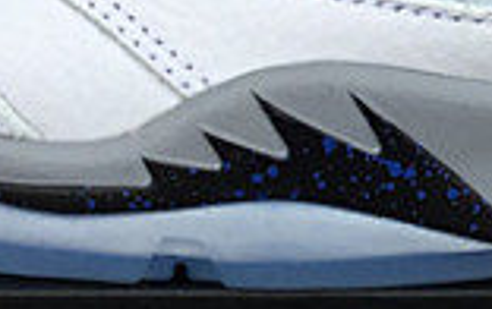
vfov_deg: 7.8
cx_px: 423
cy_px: 9
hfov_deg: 12.4
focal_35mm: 168
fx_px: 2256
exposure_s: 1/631
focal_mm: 3.3
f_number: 2.4
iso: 25
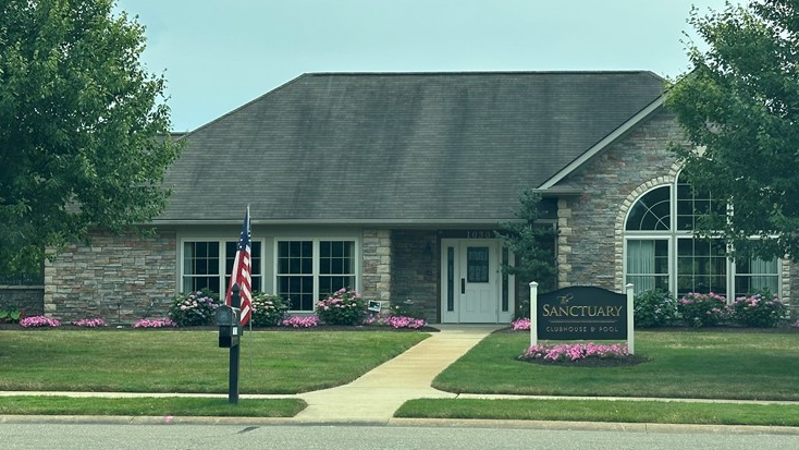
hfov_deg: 28.9
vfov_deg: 16.5
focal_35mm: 73
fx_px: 1547
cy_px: 235
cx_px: 492
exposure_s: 1/2890
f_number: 1.78
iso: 64
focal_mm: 6.86
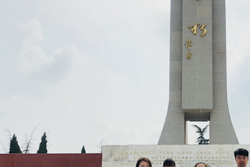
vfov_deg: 23.2
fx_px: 403
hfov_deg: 33.6
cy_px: 125
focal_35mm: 58
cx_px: 197
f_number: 1.8
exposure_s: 1/1656
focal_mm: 4
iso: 20
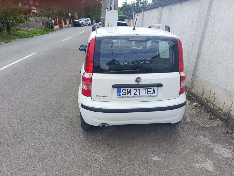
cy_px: 88
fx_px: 156
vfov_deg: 59.0
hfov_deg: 73.8
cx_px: 117
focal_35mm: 23
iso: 50
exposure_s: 1/204
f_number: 1.6
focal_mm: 6.14
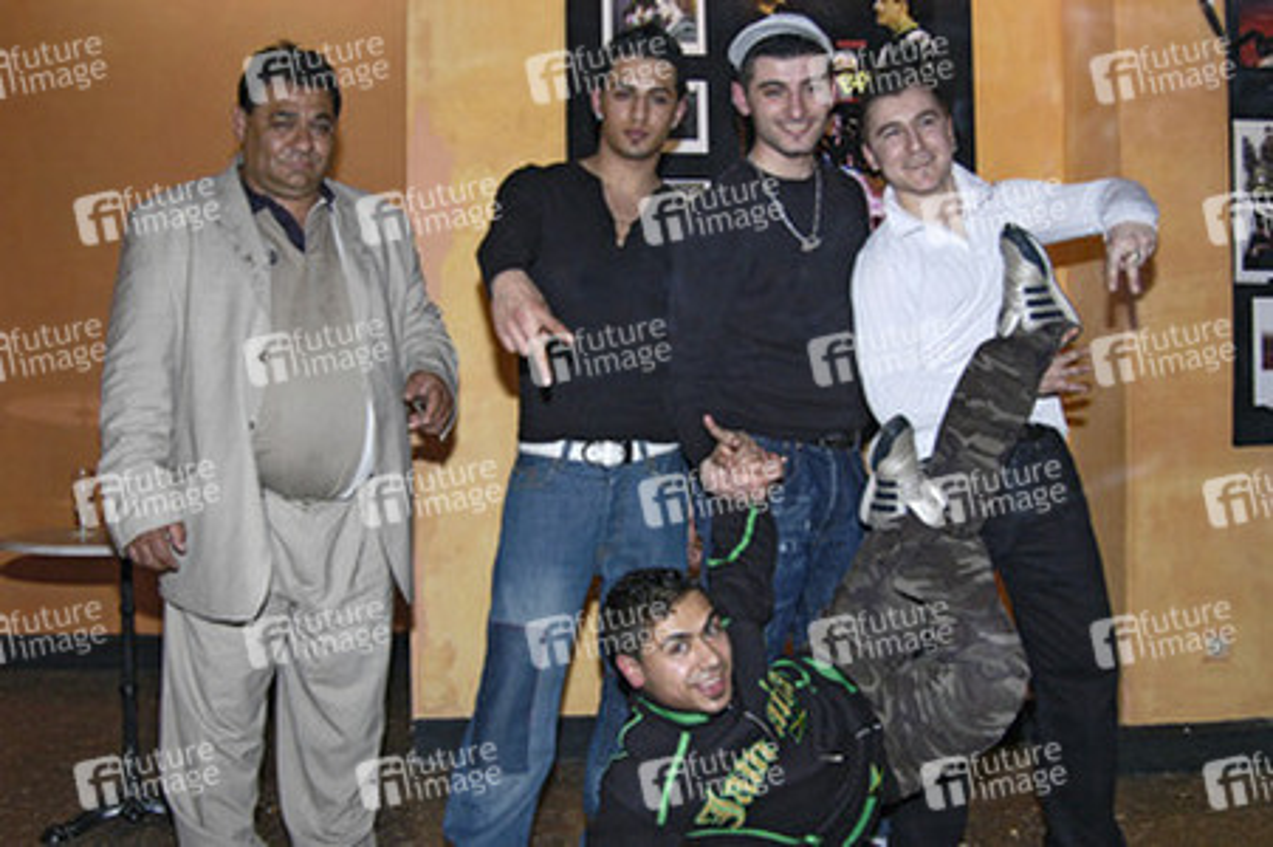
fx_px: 1272
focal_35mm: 36
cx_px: 636
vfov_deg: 36.8
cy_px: 424
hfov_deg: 53.2
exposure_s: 1/40
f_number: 5
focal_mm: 24
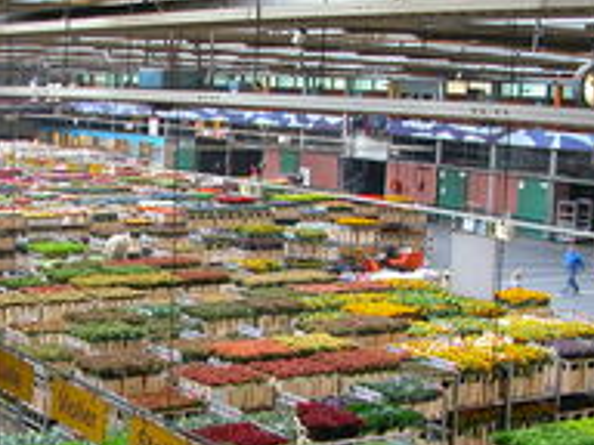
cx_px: 164
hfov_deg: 27.1
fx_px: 1218
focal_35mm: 71
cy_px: 306
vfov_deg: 20.6
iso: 100
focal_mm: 8.9
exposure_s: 1/7.7
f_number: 2.8
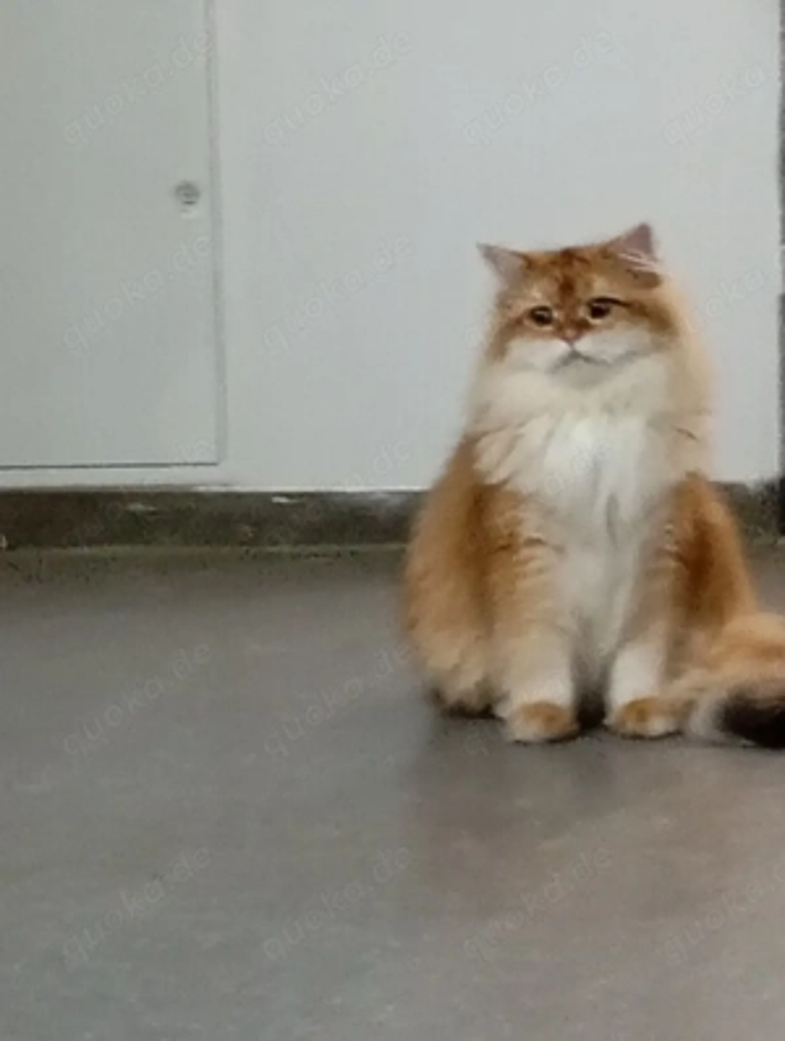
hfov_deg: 10.3
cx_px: 392
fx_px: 4340
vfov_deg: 13.7
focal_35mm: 144
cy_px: 520
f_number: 1.8
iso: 2548
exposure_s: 1/20
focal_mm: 4.27
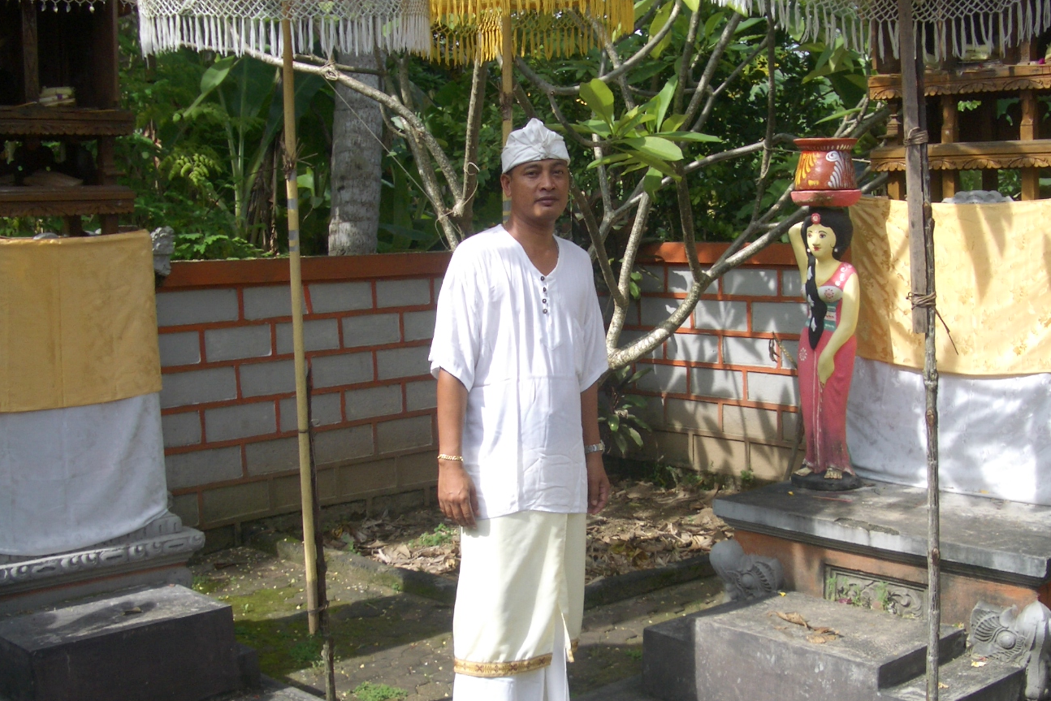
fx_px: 1314
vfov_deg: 29.9
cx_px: 584
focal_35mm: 45
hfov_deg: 43.5
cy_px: 349
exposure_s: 1/800
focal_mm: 5.8
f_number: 2.6
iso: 50
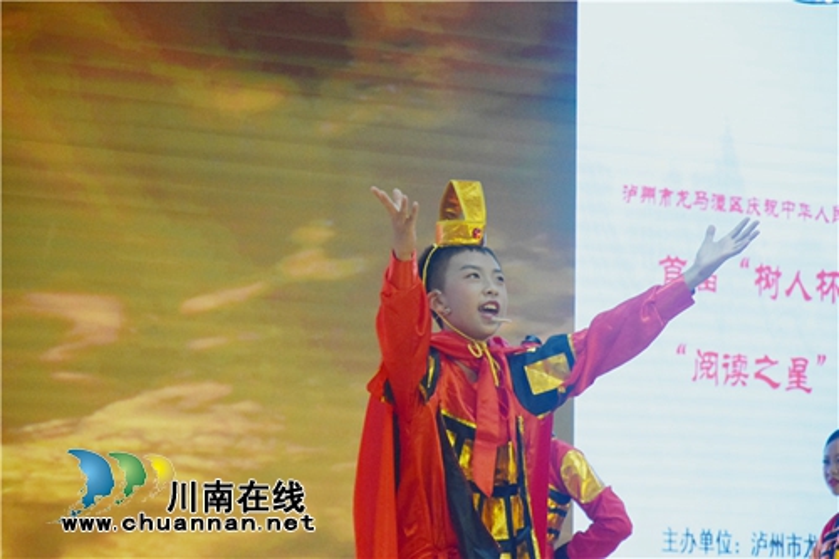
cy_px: 280
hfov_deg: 13.0
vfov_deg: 8.7
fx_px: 3669
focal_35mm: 158
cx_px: 420
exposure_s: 1/500
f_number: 5.6
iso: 3200
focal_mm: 105
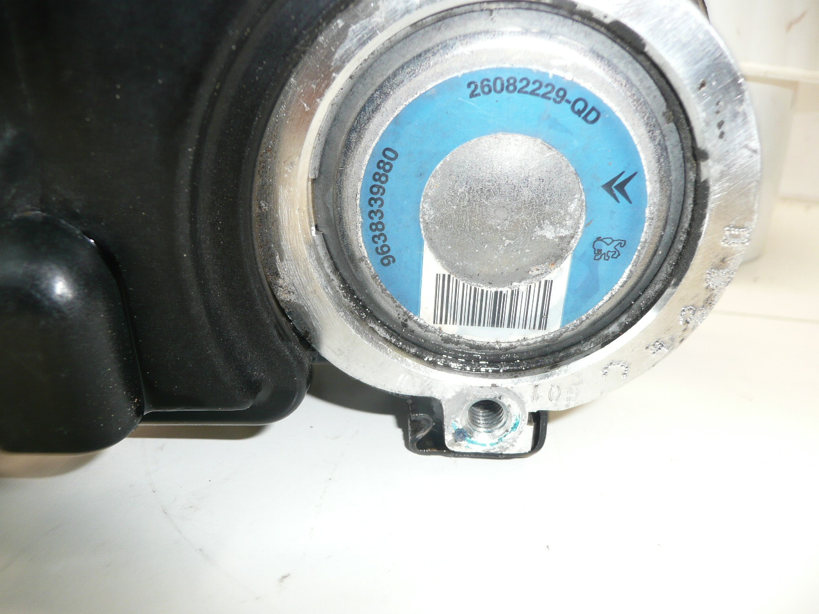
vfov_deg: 49.7
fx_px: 662
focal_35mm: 28
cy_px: 307
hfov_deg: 63.4
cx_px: 410
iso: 100
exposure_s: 1/30
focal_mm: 4.6
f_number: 3.3
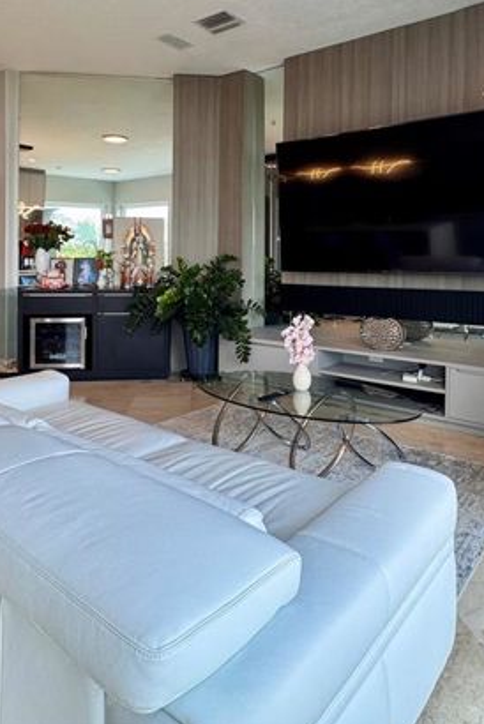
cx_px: 276
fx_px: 503
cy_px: 268
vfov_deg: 70.2
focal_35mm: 25
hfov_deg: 51.2
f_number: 2.2
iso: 100
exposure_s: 1/120
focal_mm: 2.22
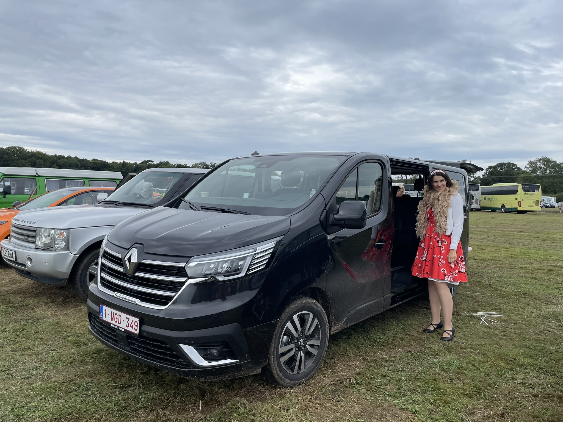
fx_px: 423
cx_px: 282
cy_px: 211
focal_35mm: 26
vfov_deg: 53.1
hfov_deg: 67.3
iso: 32
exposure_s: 1/1553
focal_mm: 4.2
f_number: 1.6
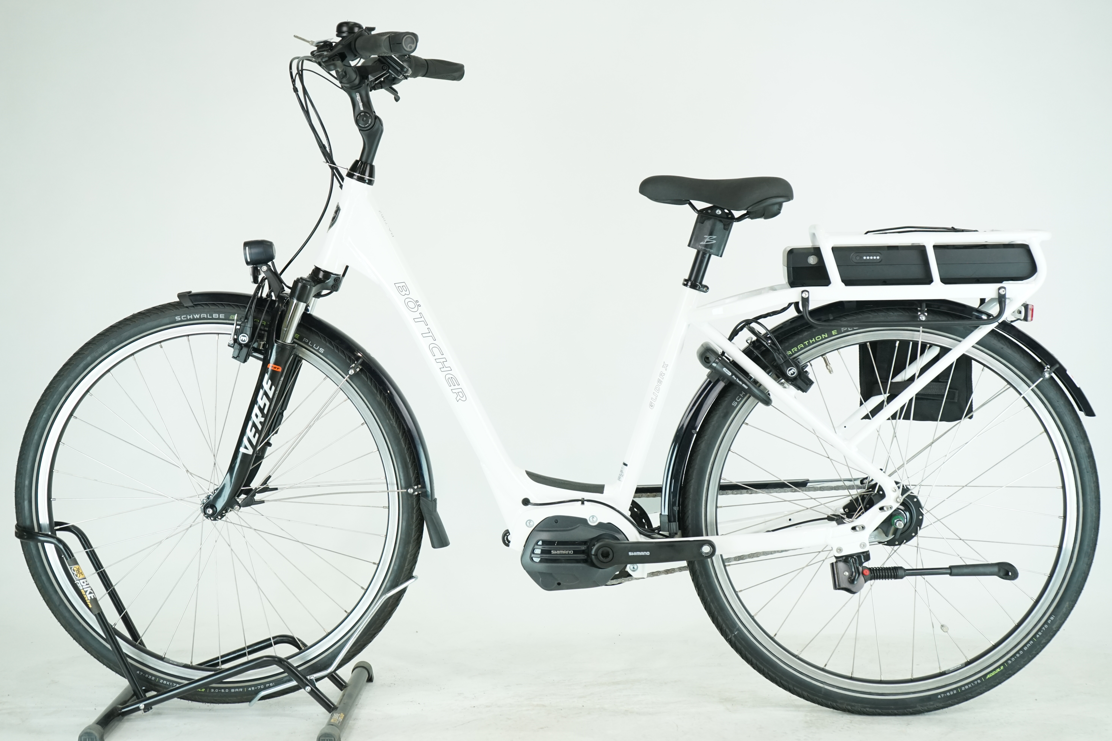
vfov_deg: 25.5
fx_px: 1637
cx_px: 563
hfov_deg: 37.5
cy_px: 374
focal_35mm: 53
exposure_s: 1/200
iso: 1600
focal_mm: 52
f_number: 5.6
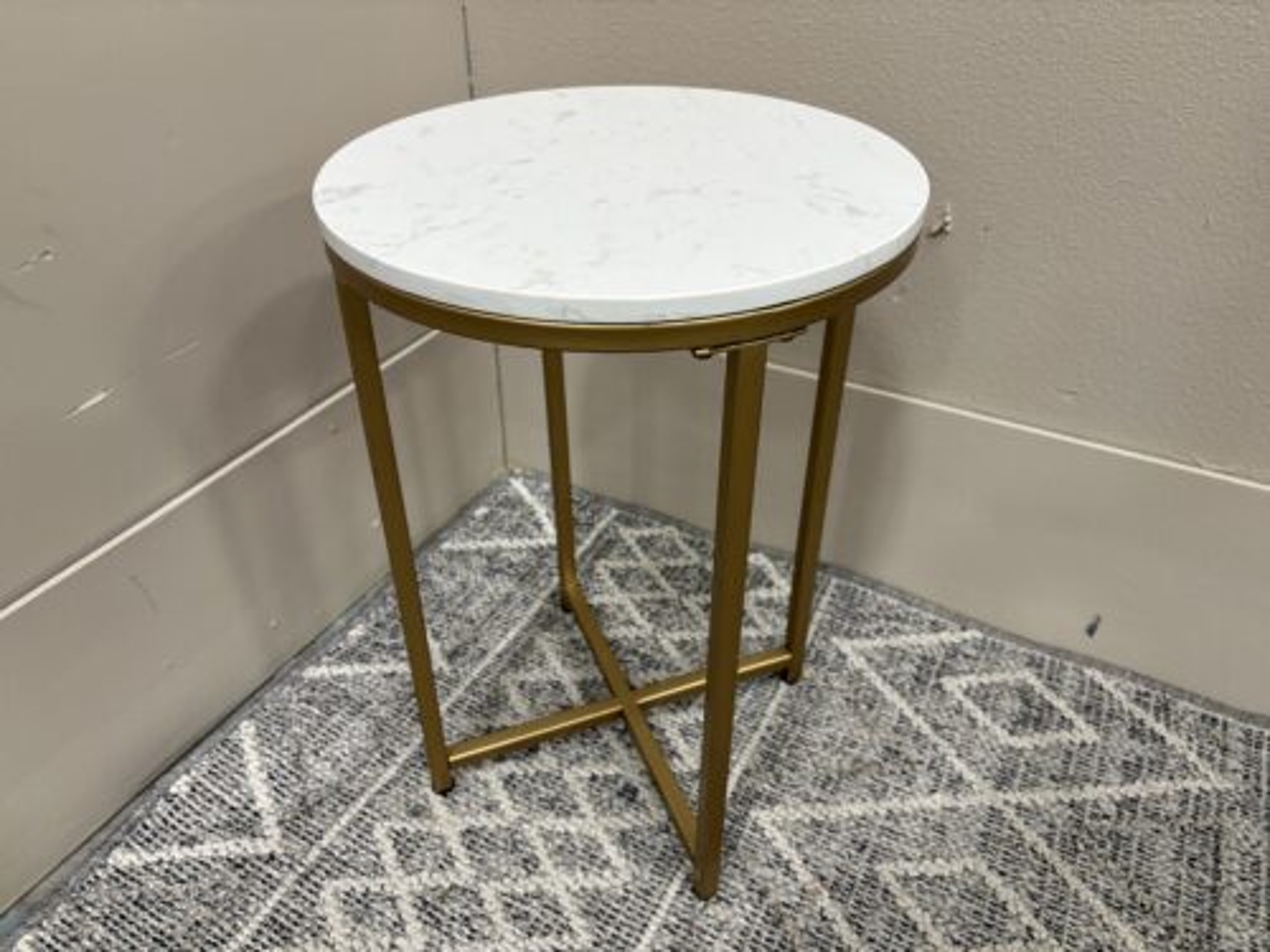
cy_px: 476
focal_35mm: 26
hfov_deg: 67.3
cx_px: 635
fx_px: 954
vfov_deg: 53.1
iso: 250
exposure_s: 1/60
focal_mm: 5.96
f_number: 1.6
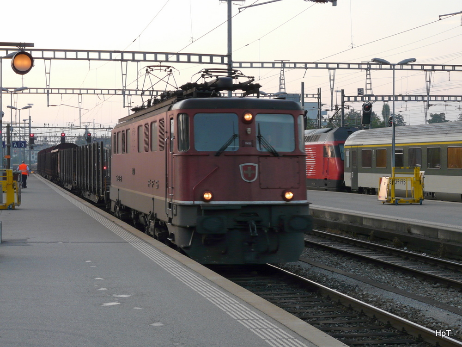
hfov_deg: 25.3
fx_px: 1028
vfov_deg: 19.1
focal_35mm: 77
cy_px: 174
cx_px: 231
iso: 100
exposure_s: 1/100
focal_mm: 12.6
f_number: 3.2
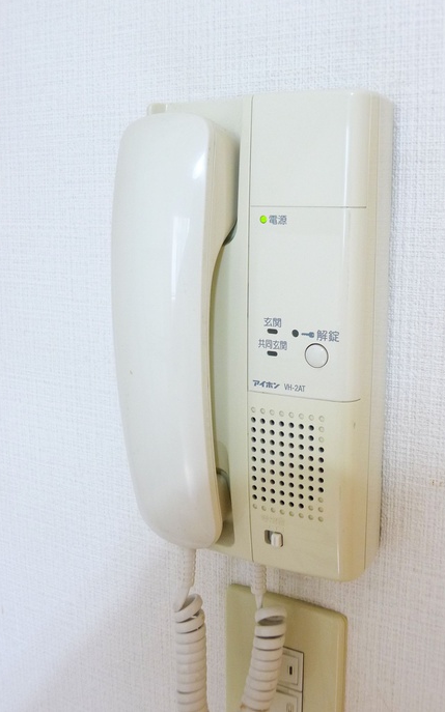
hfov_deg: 23.9
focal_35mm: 54
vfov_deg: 37.5
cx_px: 251
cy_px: 350
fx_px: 1048
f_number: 2.7
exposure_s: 1/30
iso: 400
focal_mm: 10.7
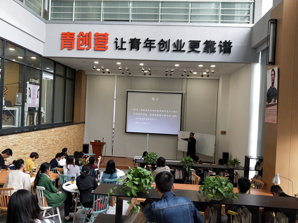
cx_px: 149
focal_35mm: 25
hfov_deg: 69.4
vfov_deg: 54.9
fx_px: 215
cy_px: 112
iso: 100
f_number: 1.7
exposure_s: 1/50
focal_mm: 4.27
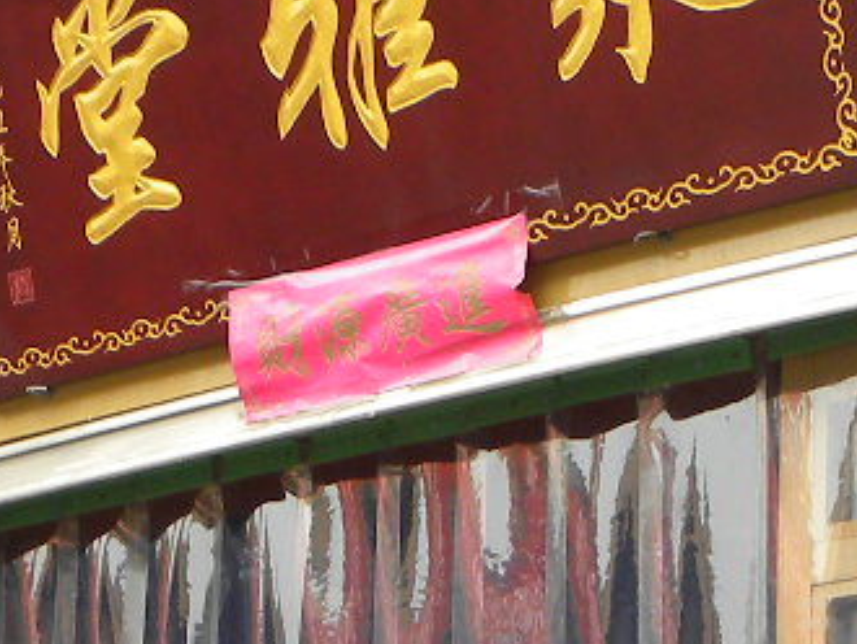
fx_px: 3122
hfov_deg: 15.6
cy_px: 1039
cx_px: 527
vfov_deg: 11.2
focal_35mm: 126
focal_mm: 4.6
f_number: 3.2
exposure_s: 1/89.7
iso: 64
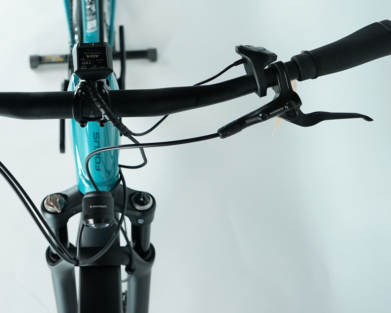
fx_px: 613
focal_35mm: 53
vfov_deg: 28.6
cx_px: 99
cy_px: 134
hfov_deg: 34.6
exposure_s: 1/200
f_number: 5
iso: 2000
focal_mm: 33
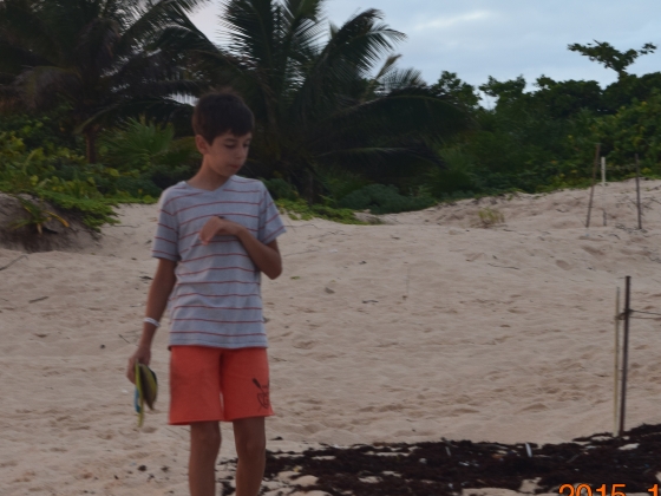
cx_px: 241
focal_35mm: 145
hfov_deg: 13.6
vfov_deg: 10.2
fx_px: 2766
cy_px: 155
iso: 400
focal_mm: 55
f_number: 7.1
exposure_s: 1/30
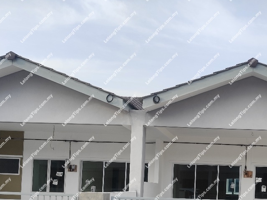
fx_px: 347
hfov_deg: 39.4
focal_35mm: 45
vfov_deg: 31.4
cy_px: 160
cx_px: 235
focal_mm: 6.14
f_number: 1.65
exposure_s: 1/423
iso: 50
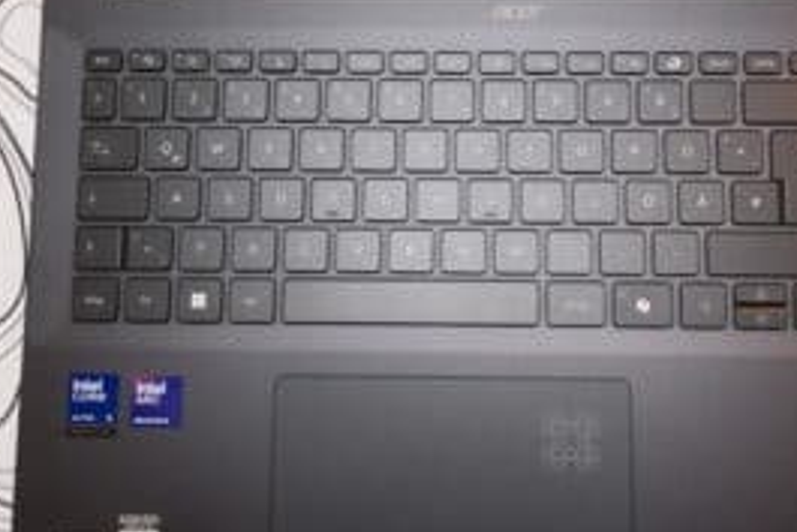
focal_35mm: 50
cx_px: 442
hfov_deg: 39.5
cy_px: 207
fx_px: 1108
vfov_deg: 27.0
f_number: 7.1
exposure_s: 1/45
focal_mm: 22.7
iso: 3200
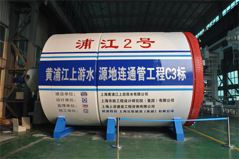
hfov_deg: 67.4
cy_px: 80
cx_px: 120
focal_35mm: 27
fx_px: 179
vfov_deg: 47.9
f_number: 5.6
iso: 400
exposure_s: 1/125
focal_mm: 18
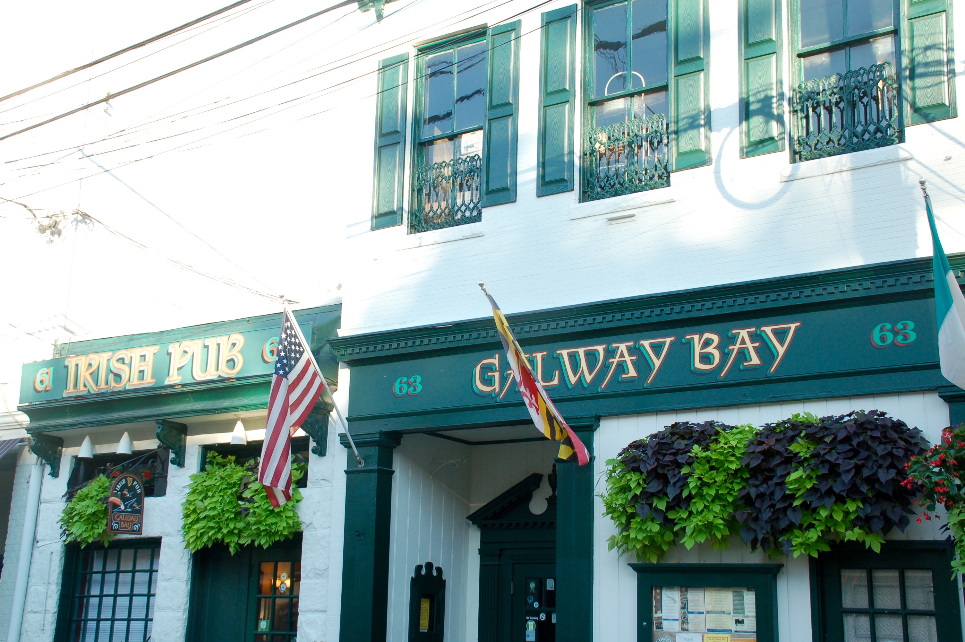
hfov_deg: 41.1
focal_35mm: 48
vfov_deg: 28.0
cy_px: 321
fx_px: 1286
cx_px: 482
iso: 400
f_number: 8
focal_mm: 32
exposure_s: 1/125
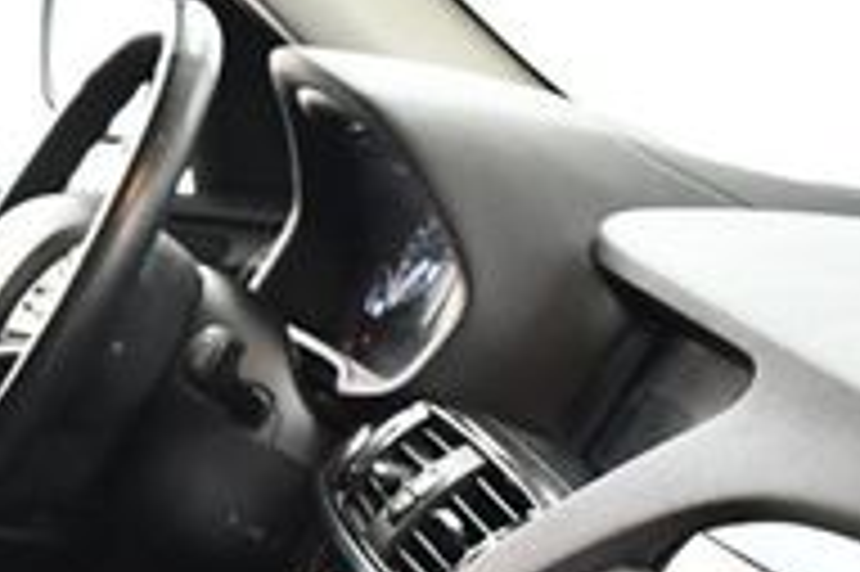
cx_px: -329
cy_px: 874
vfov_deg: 9.4
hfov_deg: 13.9
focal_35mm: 141
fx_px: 3365
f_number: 3.8
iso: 3200
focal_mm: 21
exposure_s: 1/100
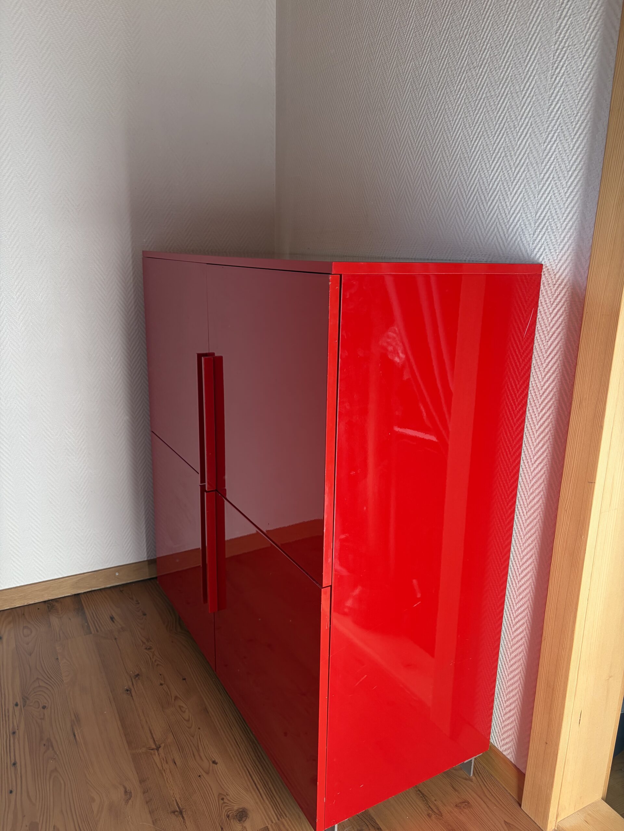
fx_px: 625
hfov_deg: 53.1
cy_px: 416
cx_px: 312
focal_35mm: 26
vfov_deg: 67.3
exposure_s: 1/122
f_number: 1.6
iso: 64
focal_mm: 5.96
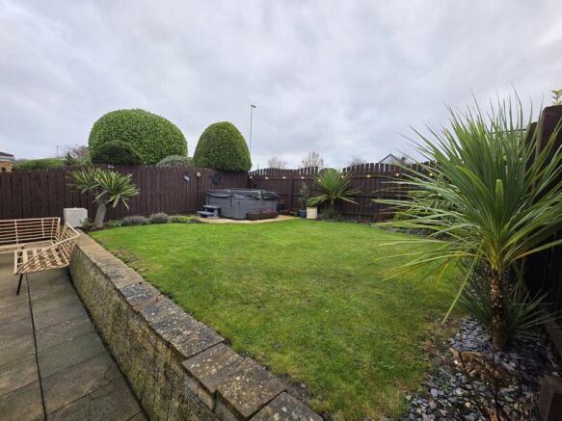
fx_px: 211
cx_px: 281
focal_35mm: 13
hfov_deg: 106.2
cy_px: 210
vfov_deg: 89.9
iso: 20
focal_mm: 2.2
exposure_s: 1/100
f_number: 1.9
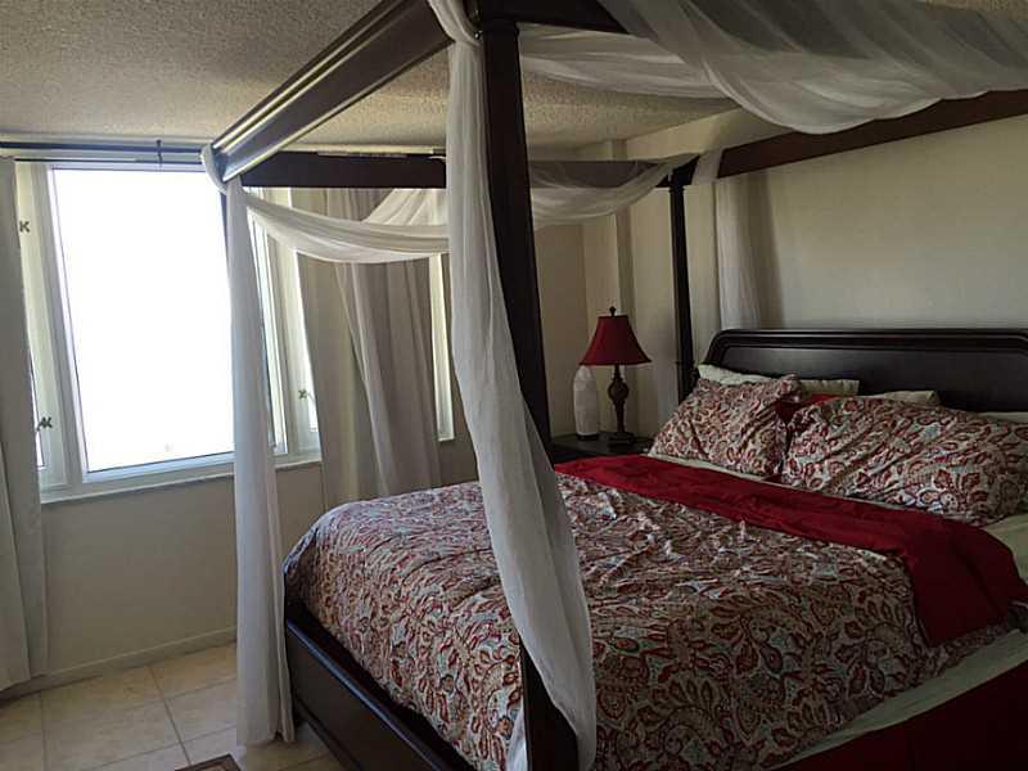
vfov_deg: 48.2
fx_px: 861
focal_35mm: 29
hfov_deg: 61.7
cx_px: 514
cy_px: 386
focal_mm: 4.15
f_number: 2.2
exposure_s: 1/60
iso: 40
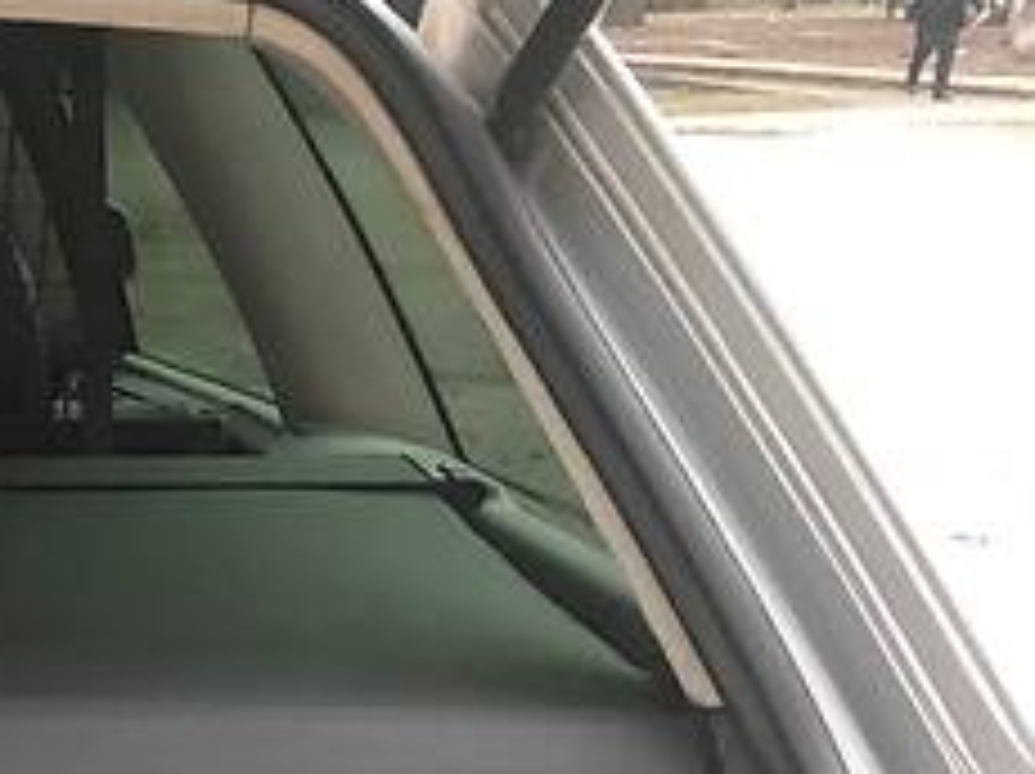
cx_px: -680
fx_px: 3017
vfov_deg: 14.4
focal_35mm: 101
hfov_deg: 16.9
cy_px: 792
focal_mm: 4.2
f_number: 2.2
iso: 50
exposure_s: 1/33
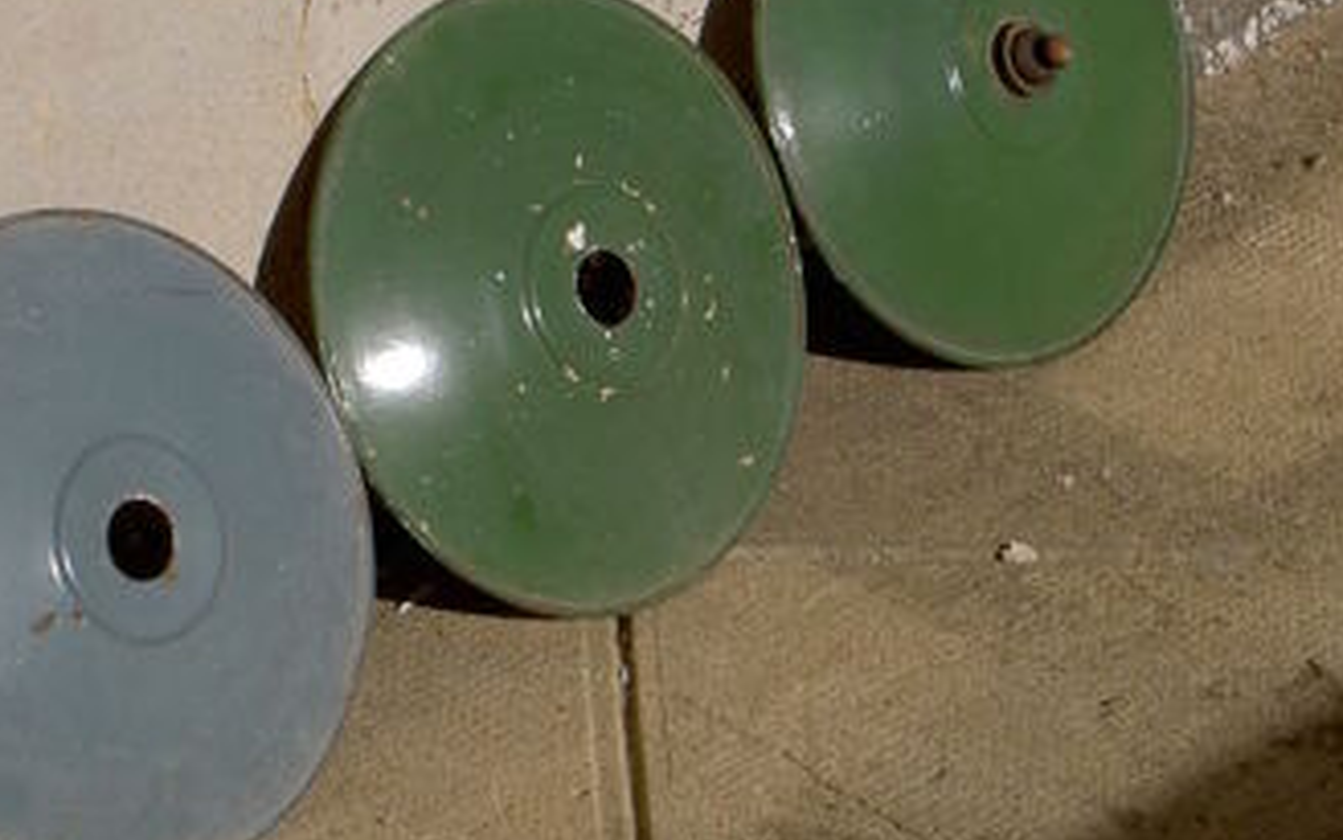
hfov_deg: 10.1
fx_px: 7576
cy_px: 270
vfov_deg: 6.3
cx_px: 540
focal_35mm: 207
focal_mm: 20.6
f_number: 7.6
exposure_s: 1/500
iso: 50
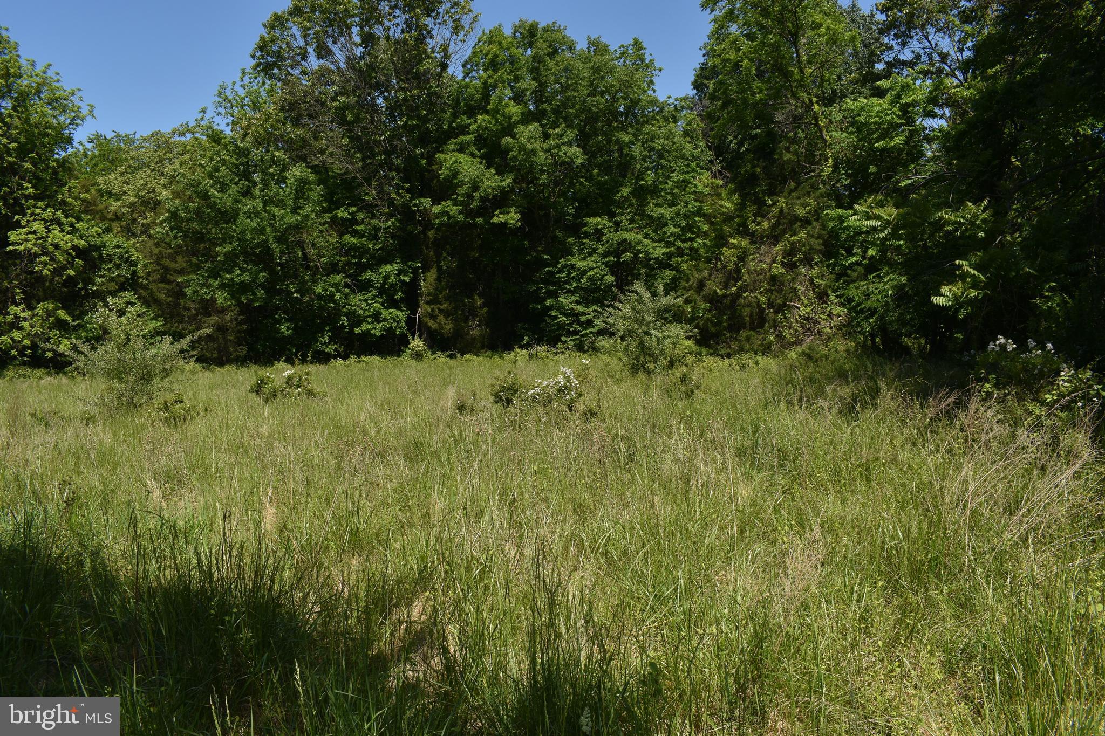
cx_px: 552
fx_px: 829
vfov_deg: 47.9
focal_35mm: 27
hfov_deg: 67.4
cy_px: 368
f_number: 11
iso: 100
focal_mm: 18
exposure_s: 1/200
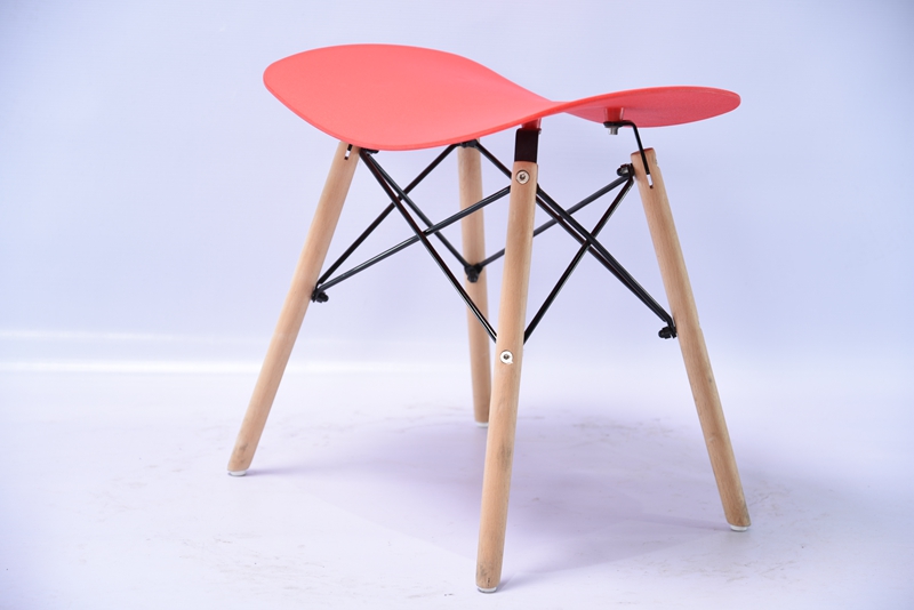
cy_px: 305
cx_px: 457
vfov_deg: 16.1
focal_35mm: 85
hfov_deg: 23.9
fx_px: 2159
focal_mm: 85
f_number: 4.5
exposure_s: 1/40
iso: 125
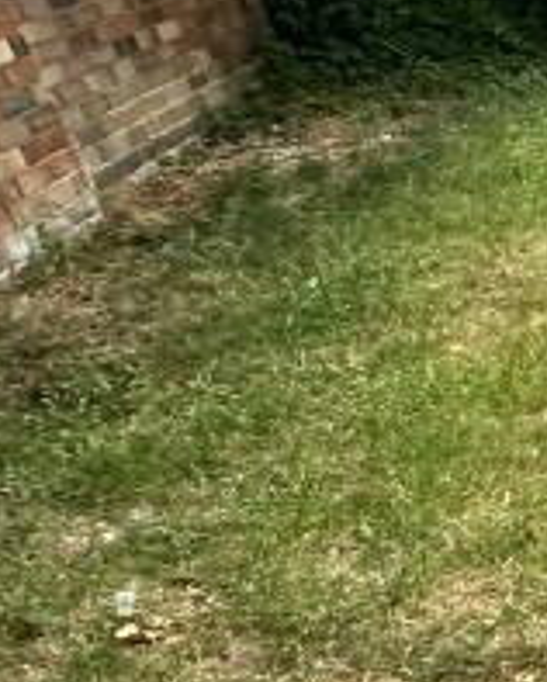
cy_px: 332
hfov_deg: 12.0
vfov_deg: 26.7
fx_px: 1435
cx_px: 1575
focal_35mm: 71
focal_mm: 2.22
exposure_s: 1/99
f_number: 2.2
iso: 80
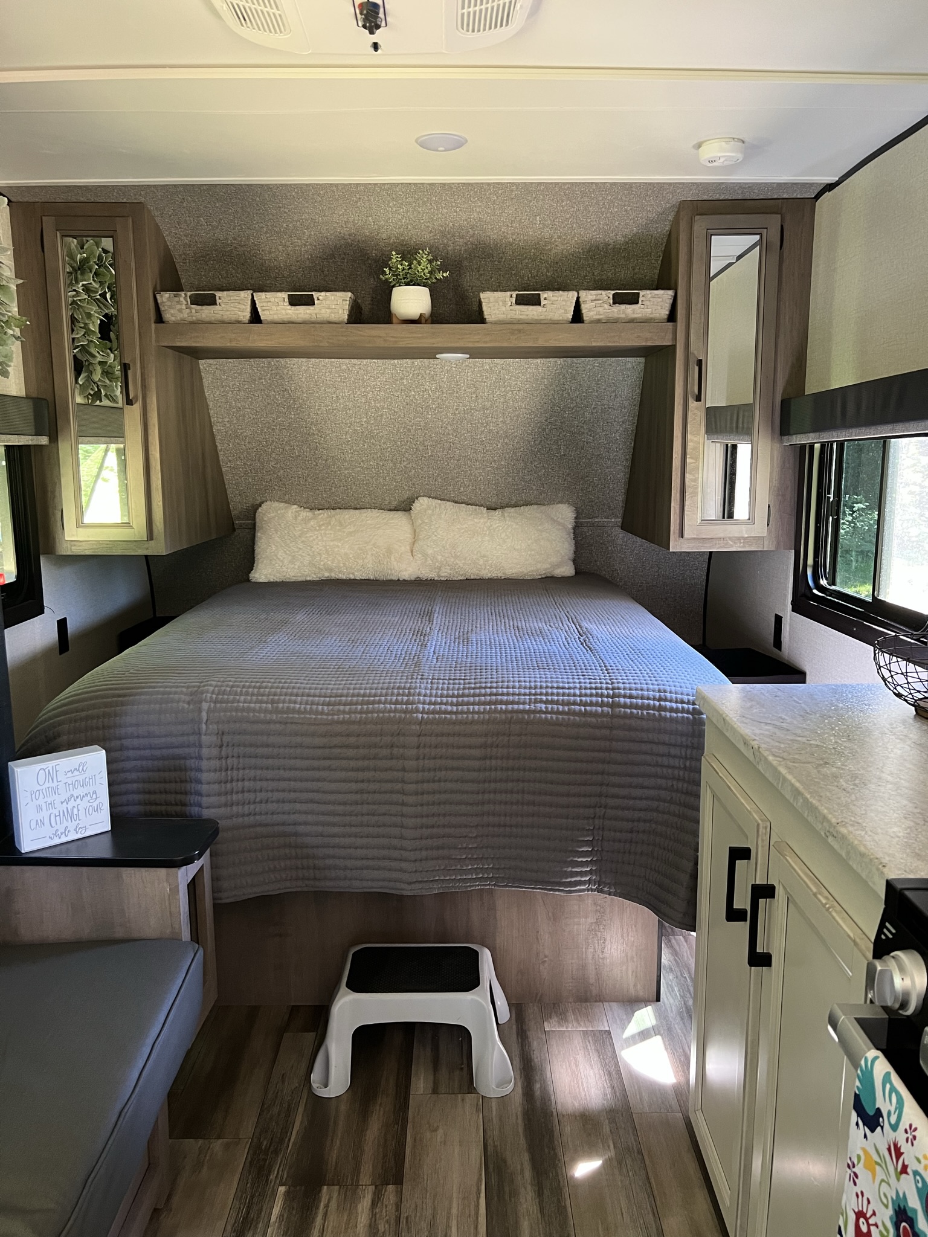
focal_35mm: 26
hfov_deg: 53.1
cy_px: 618
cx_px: 464
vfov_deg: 67.3
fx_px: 929
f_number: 1.5
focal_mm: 5.7
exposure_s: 1/60
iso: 320
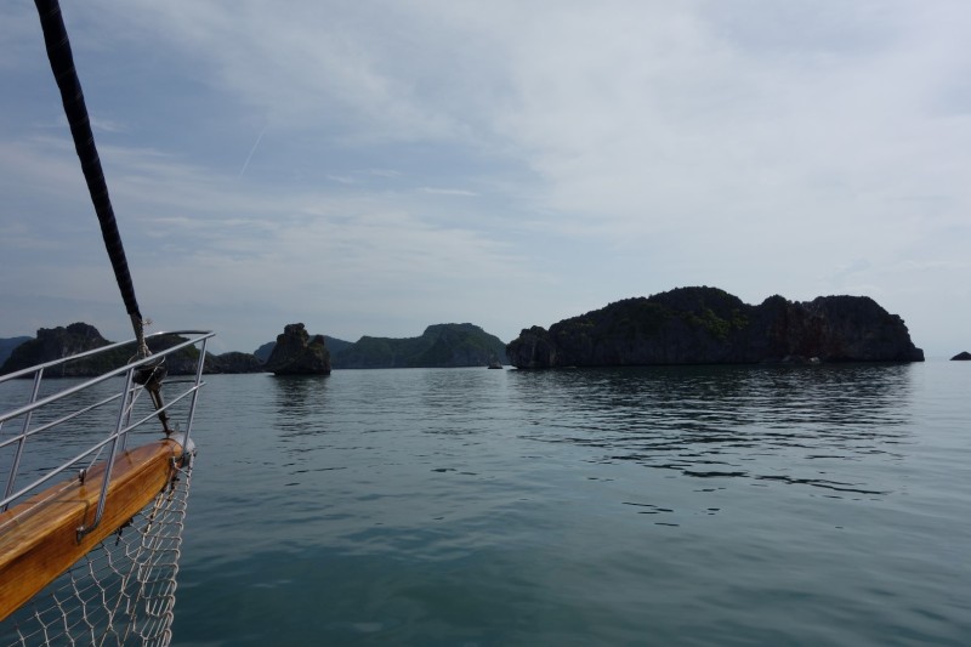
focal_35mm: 28
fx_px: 755
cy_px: 324
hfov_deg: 65.5
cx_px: 486
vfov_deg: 46.4
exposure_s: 1/800
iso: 125
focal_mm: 10.4
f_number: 7.1
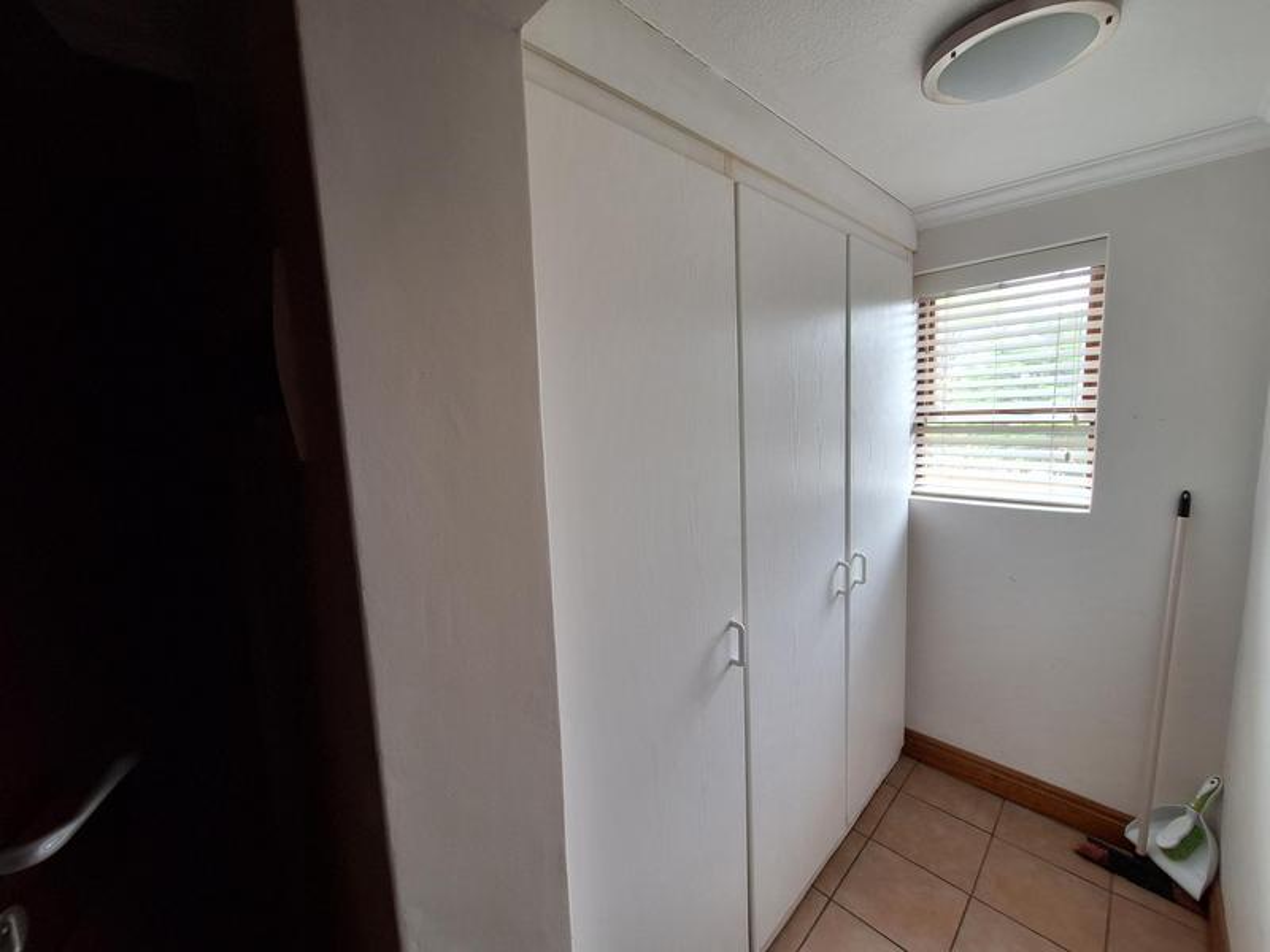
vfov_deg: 89.9
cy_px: 476
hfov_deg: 106.2
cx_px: 635
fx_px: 477
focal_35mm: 13
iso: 50
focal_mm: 1.74
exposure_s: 1/50
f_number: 2.2
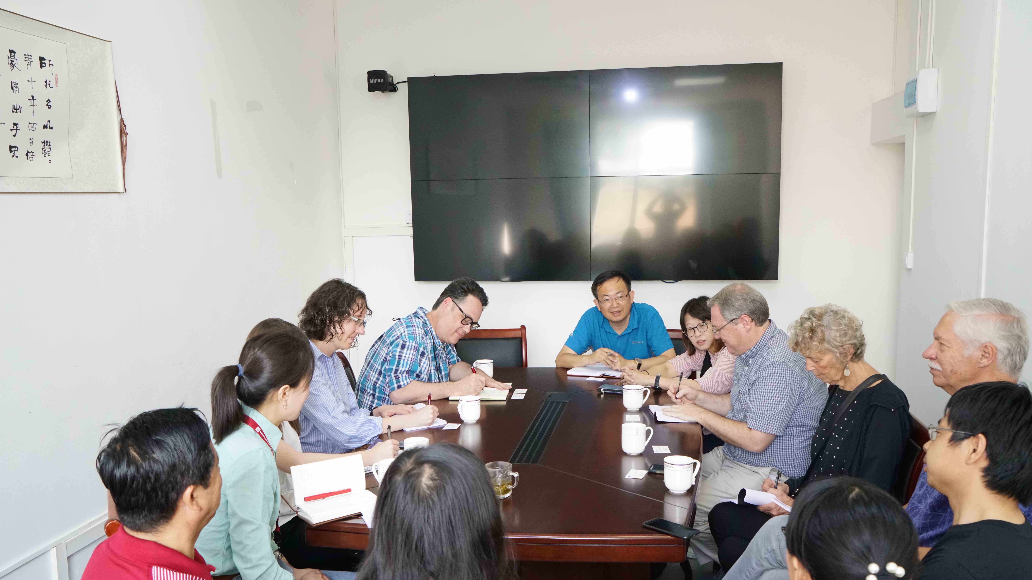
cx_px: 522
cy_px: 332
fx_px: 903
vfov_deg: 35.6
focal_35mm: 33
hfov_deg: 59.5
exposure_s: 1/125
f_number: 8
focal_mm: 31
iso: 5000
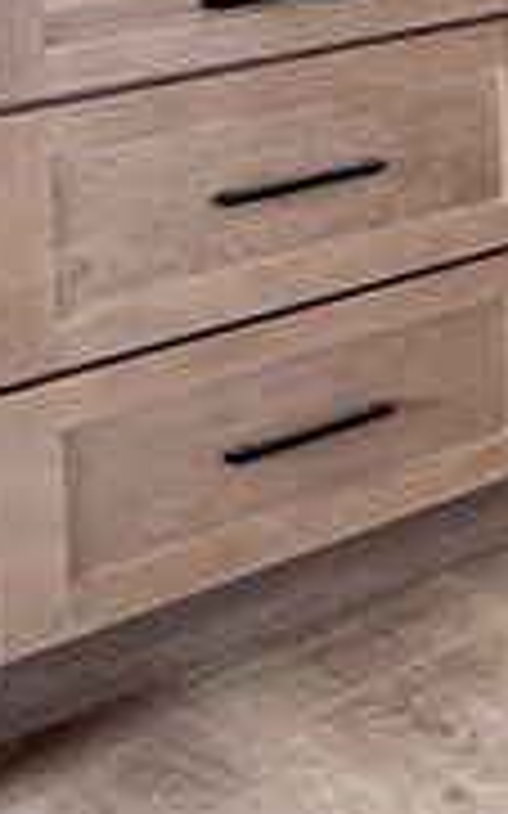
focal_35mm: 84
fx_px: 1862
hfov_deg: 7.5
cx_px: 2203
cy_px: -414
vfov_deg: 20.9
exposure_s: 1/99
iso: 160
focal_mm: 2.22
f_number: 2.2
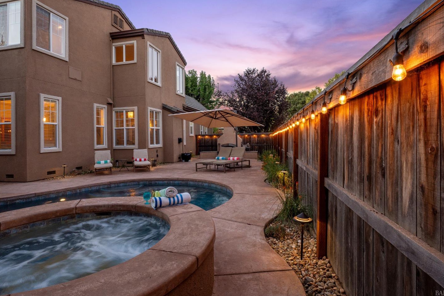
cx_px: 227
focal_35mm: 19
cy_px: 148
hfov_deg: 86.9
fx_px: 234
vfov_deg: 64.5
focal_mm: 12
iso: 400
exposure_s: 1/6
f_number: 9
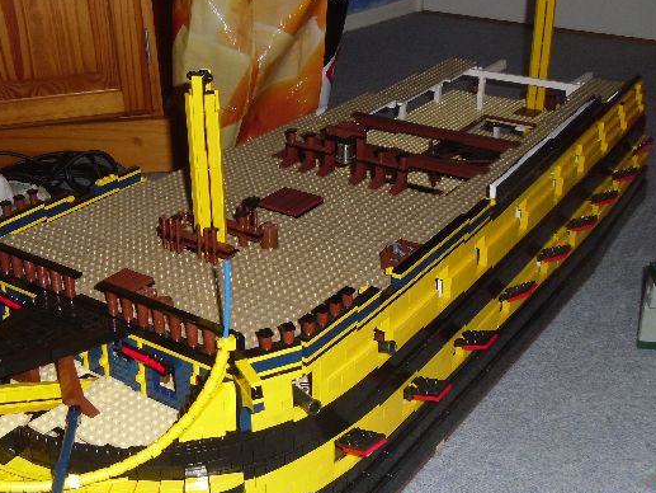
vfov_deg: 30.3
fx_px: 910
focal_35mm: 48
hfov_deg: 39.3
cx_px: 236
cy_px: 253
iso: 80
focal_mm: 5.6
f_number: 3.3
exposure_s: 1/45
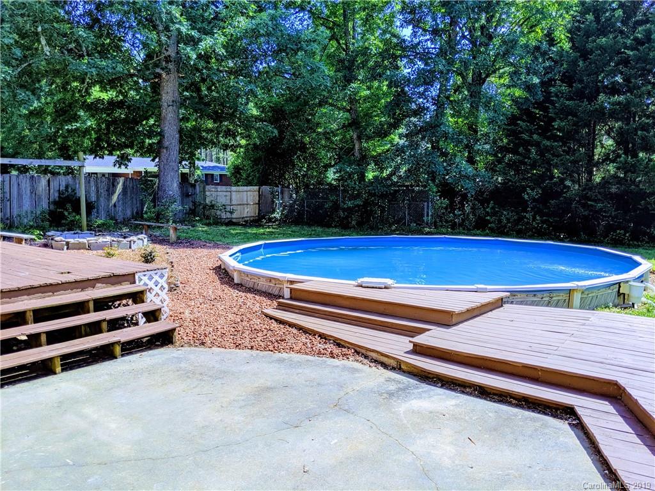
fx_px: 511
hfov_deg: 65.3
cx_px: 328
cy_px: 246
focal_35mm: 27
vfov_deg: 51.4
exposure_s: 1/1565
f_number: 1.8
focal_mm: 4.44
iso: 53
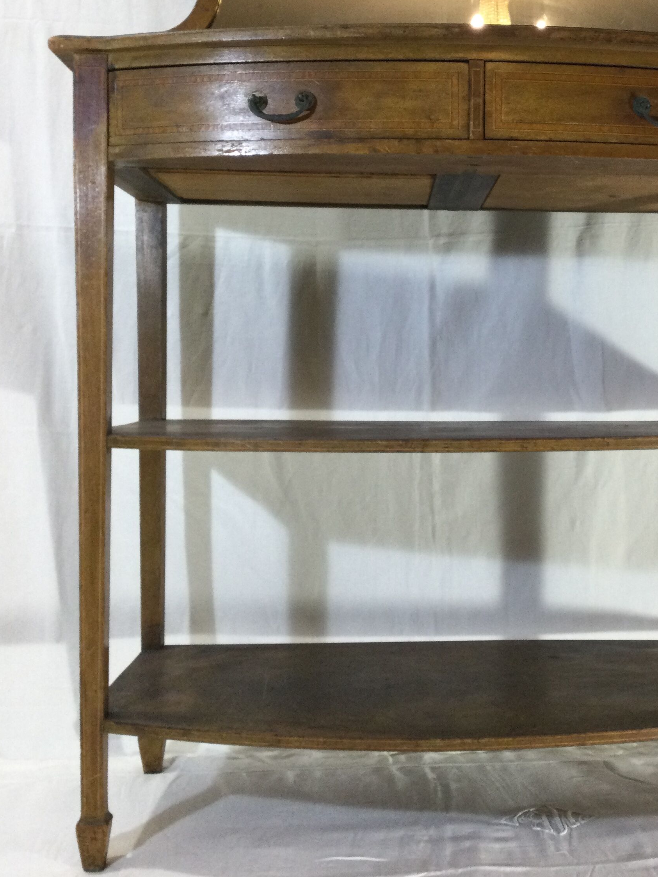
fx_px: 1141
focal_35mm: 45
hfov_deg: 31.8
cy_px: 372
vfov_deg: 42.0
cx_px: 469
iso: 64
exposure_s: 1/33
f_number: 2.4
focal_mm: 3.3
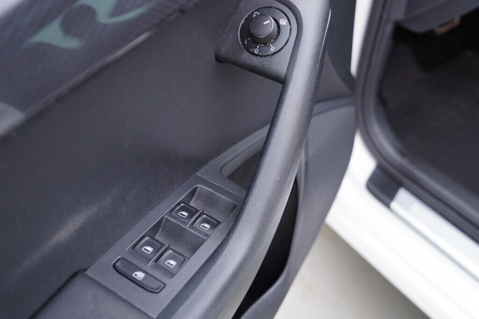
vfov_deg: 36.9
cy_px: 160
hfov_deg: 53.1
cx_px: 240
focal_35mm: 36
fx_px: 479
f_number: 2.8
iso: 200
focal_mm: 24
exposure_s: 1/40
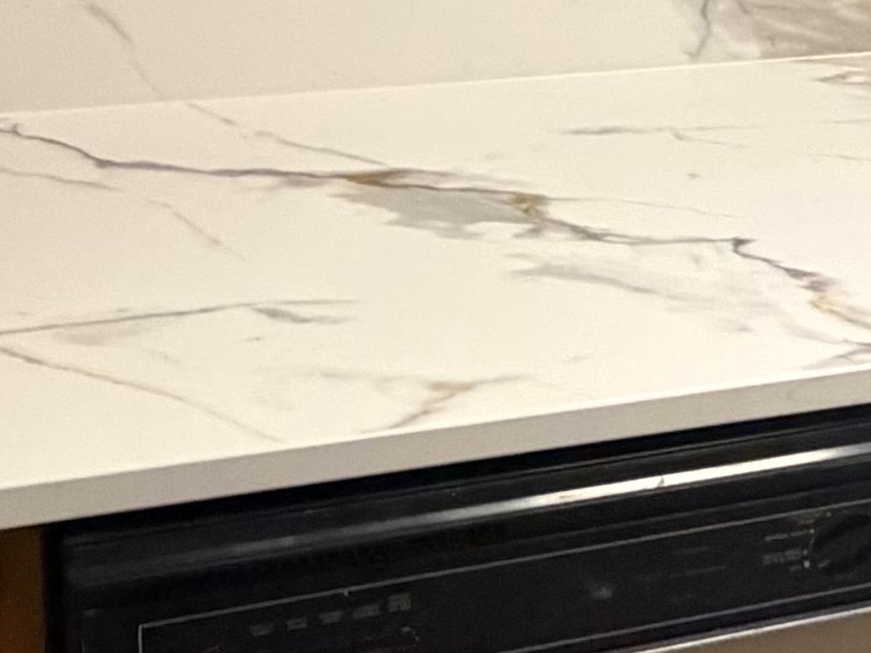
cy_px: -206
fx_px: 1686
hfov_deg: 26.6
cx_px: 965
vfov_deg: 20.0
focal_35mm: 67
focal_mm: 2.22
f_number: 2.2
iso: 500
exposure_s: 1/60
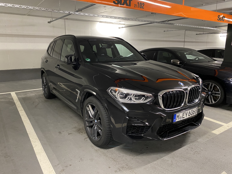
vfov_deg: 53.1
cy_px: 87
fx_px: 174
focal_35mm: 26
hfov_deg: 67.3
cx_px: 116
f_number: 1.8
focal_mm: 4.25
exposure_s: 1/33
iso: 500
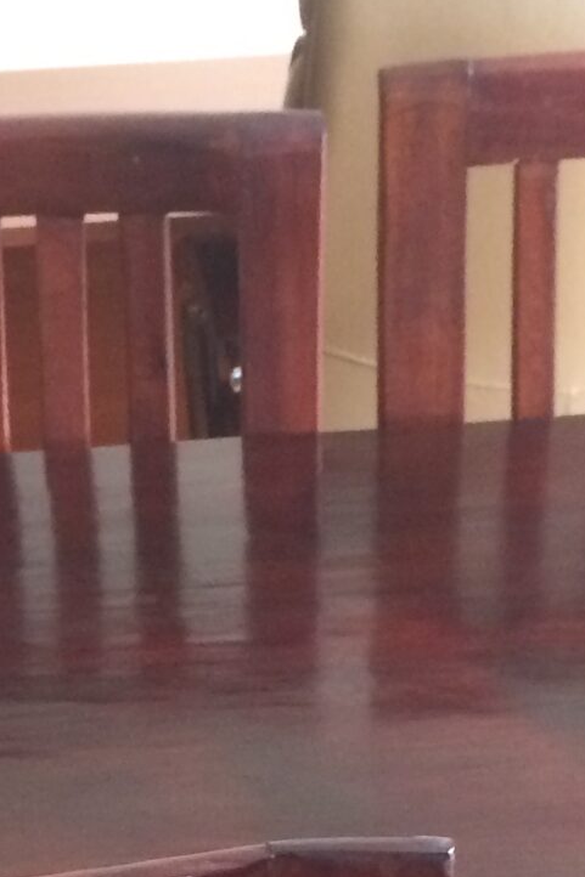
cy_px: 1133
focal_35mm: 107
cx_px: 19
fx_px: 2609
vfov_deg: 17.9
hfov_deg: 12.7
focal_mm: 4.15
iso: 250
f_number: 2.2
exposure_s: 1/20
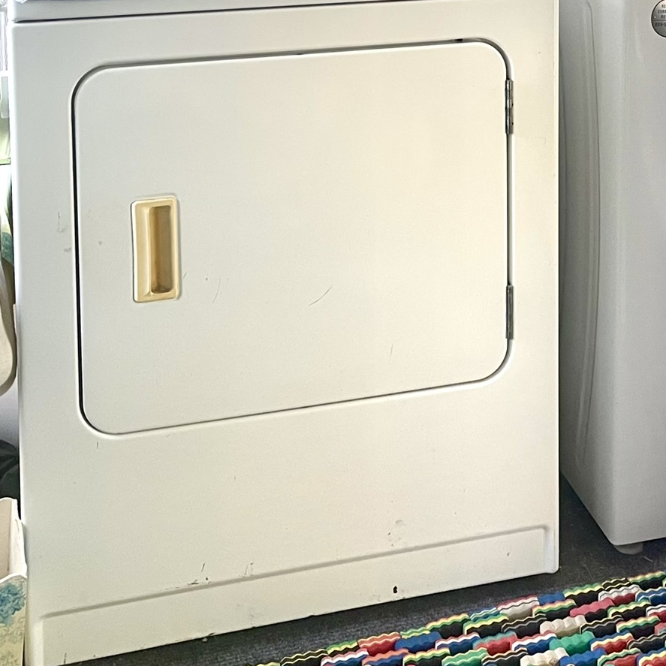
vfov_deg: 32.3
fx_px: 1110
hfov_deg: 32.3
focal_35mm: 51
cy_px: 111
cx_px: 549
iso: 125
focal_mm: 5.1
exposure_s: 1/89
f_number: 1.6
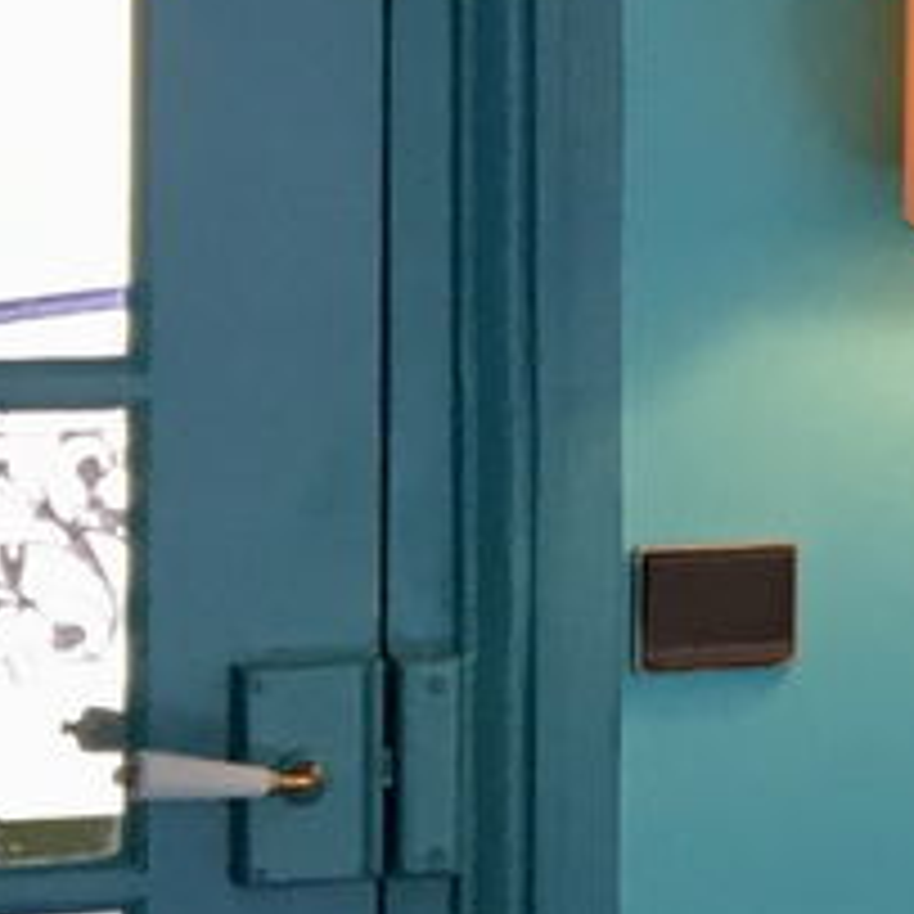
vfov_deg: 8.6
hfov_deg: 7.2
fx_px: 6034
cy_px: 41
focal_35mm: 202
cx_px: 3143
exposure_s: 1/33
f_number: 2.2
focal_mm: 4.15
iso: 32
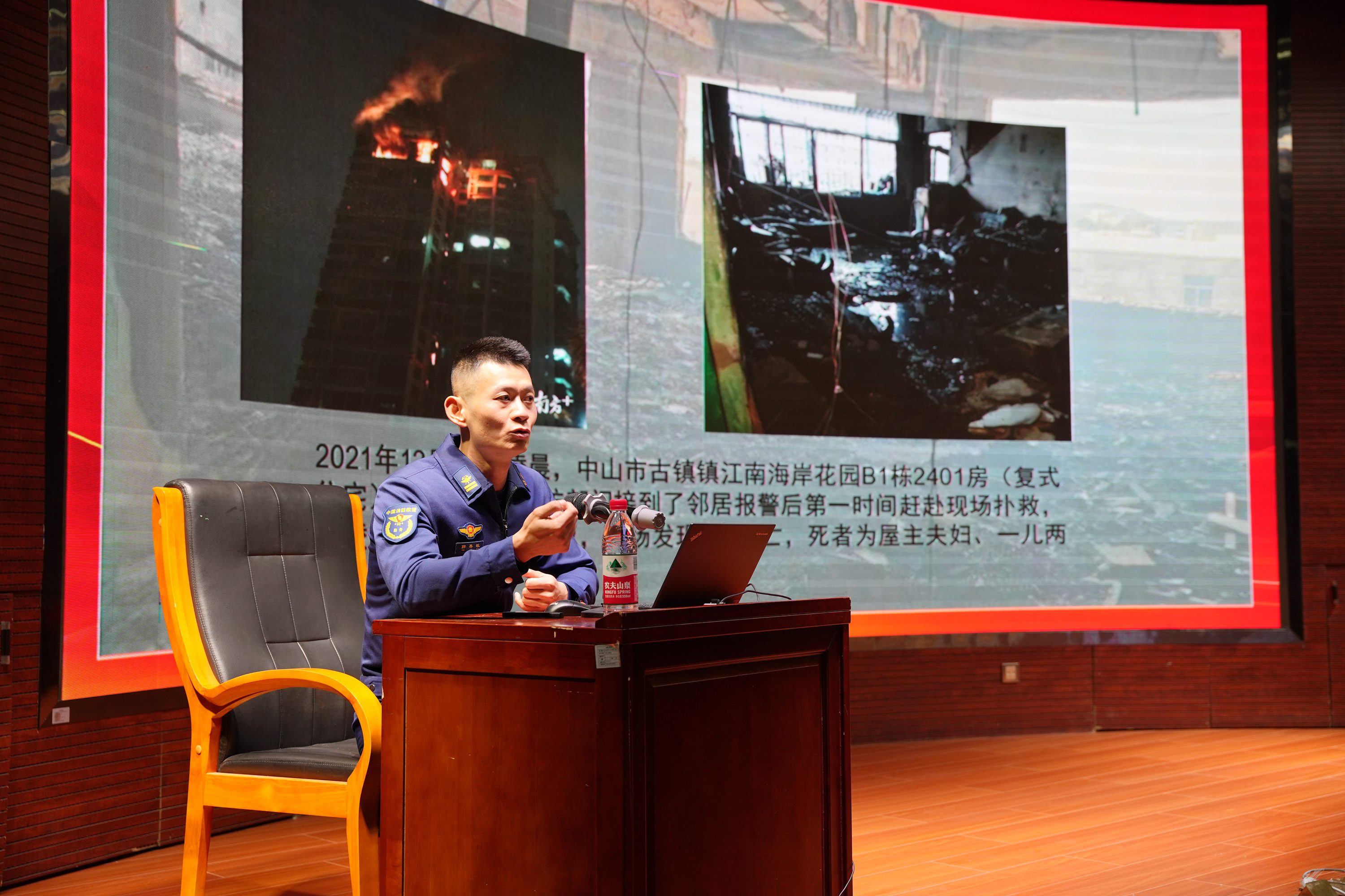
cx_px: 672
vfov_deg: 30.6
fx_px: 1640
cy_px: 448
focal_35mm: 44
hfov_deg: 44.6
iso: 400
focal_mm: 43.9
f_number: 3.5
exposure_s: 1/125
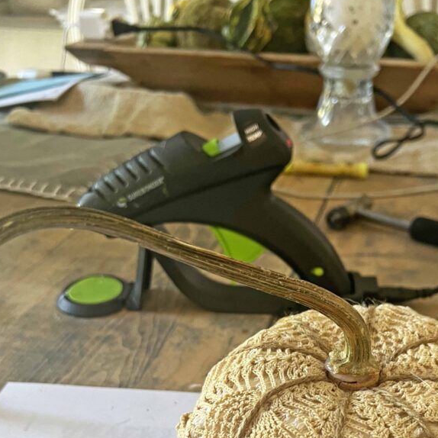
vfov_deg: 38.6
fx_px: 587
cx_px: 264
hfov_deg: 40.7
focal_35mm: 41
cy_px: 380
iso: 160
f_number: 1.5
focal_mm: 5.7
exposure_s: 1/60
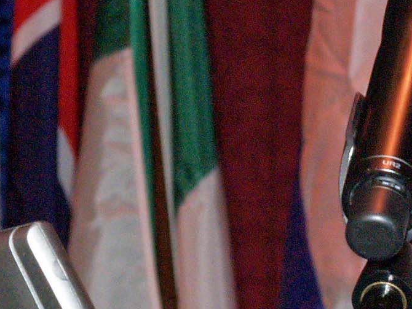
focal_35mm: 409
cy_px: -18
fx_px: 4870
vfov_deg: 3.6
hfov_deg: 4.8
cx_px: 574
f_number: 7.1
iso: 800
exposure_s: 1/60
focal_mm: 42
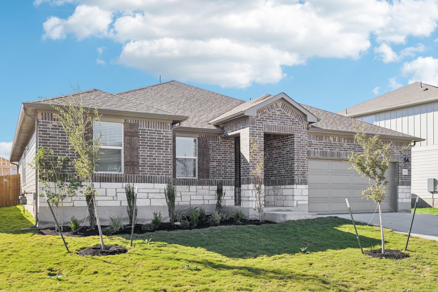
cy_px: 146
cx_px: 219
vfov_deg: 40.0
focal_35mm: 33
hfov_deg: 57.2
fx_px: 401
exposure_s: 1/400
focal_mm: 22
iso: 400
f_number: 8
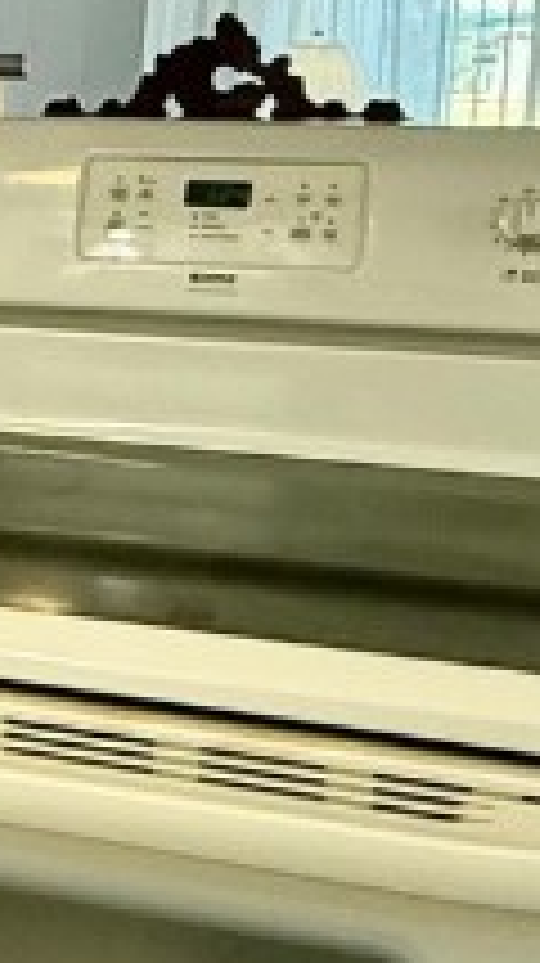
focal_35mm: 73
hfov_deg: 14.8
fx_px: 1863
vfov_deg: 28.9
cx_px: -374
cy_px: 400
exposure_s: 1/120
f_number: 2.2
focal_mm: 2.22
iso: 250
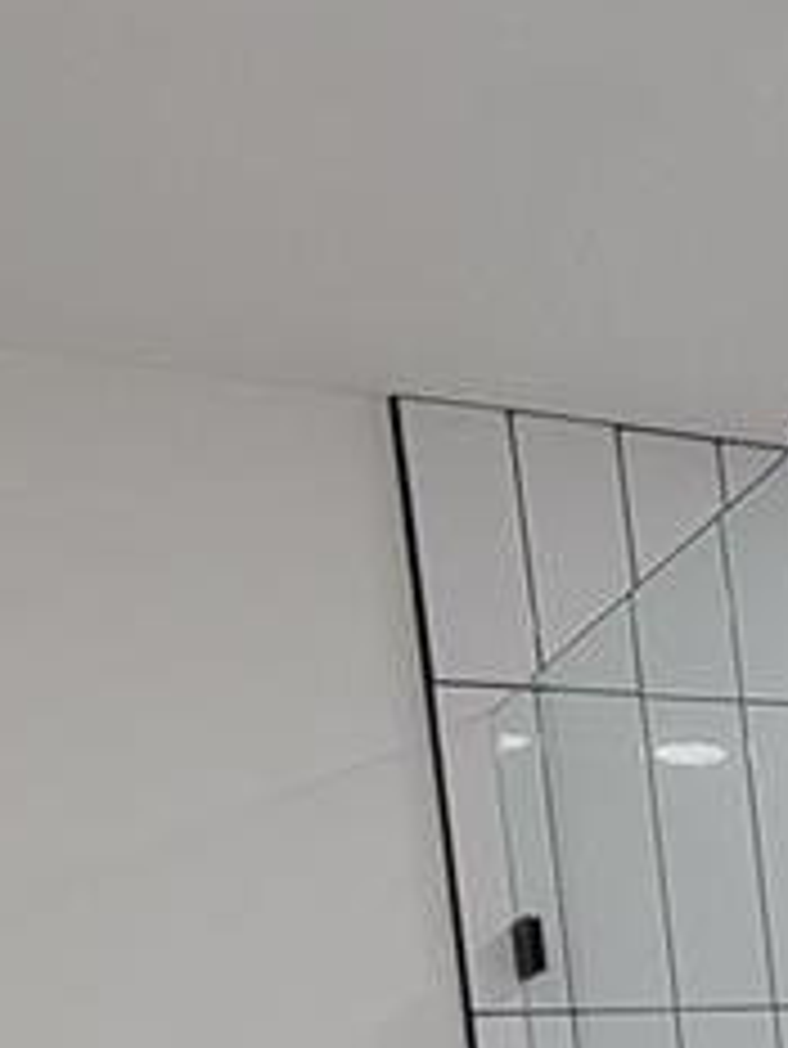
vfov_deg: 24.3
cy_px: 1453
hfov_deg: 18.7
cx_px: 1261
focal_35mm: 67
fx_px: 2032
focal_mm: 2.2
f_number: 2.2
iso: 80
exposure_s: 1/60
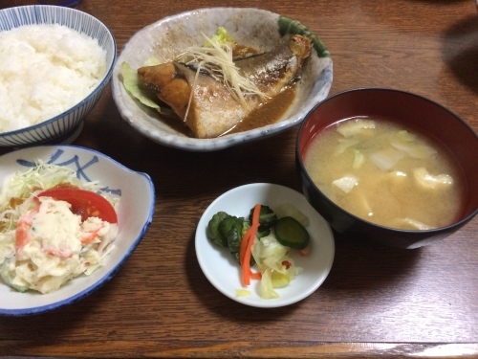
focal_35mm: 29
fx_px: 400
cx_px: 239
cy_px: 180
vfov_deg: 48.2
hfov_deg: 61.7
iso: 250
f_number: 2.2
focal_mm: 4.15
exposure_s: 1/30
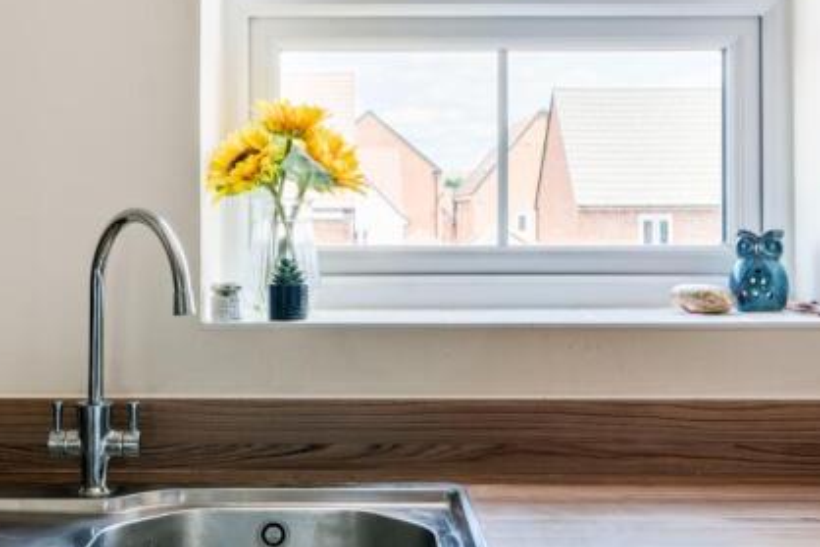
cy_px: 213
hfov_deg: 41.8
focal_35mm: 47
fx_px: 1071
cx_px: 360
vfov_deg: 28.6
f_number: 8
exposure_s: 1/8
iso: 100
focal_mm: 20
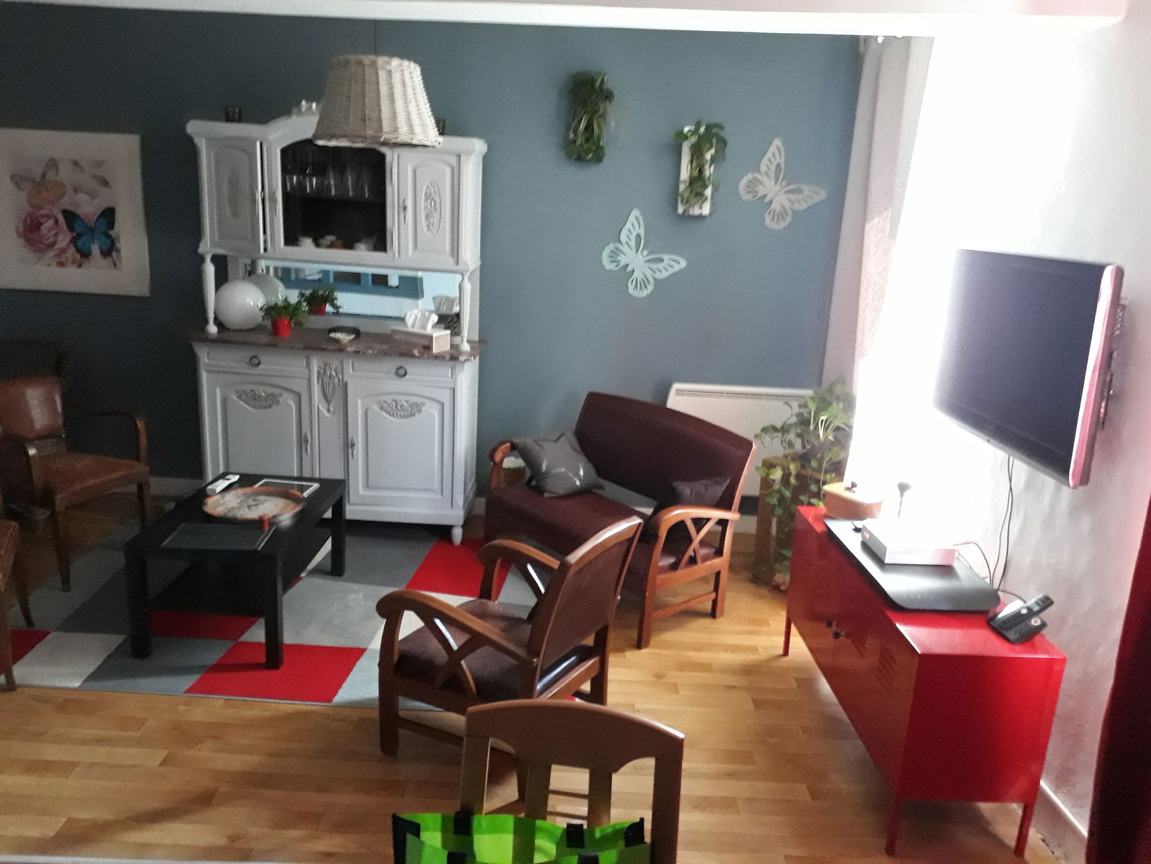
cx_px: 576
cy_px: 432
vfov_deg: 51.4
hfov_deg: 65.3
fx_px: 898
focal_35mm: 27
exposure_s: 1/17
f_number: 1.9
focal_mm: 3.6
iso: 500
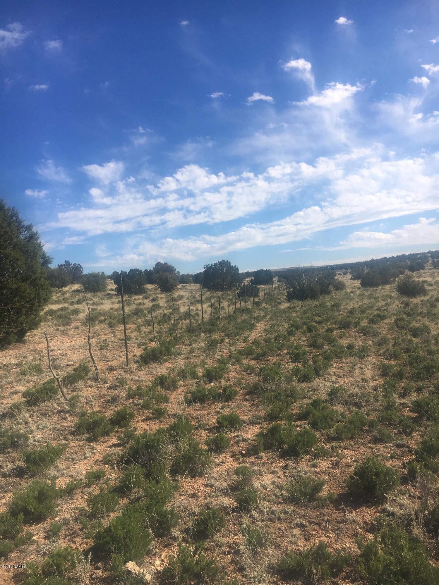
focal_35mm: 29
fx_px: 490
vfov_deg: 61.7
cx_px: 220
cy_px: 292
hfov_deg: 48.2
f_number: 2.2
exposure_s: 1/2653
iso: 25
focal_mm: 4.15
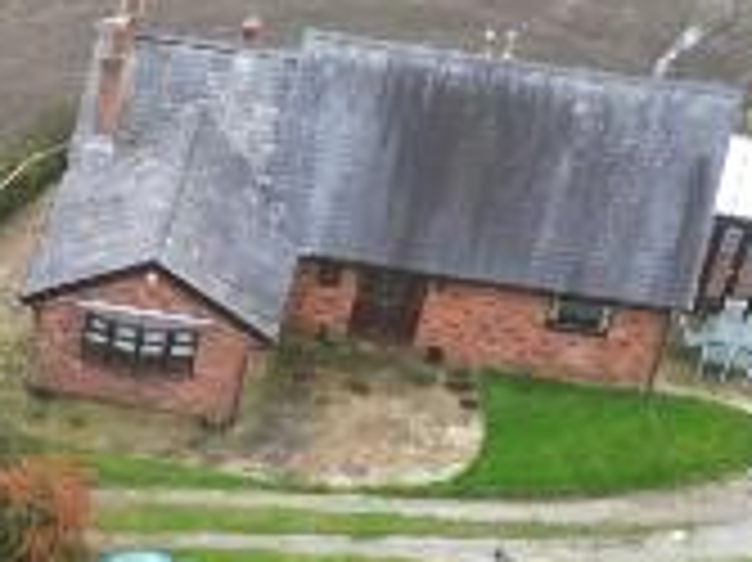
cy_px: 1533
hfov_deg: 12.6
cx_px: -477
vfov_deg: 8.7
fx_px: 3191
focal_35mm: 147
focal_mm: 6.72
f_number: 1.7
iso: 100
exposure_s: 1/120
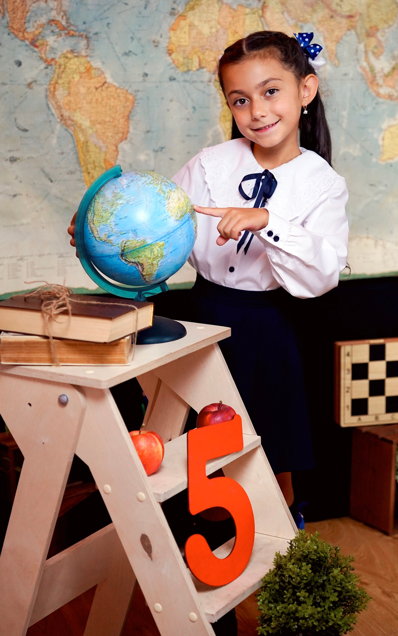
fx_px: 1197
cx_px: 187
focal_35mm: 69
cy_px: 354
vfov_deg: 29.8
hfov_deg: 18.9
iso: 1600
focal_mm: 53
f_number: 2.8
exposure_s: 1/320
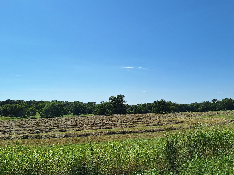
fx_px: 210
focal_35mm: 31
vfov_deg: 45.4
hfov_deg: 58.4
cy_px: 84
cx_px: 119
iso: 40
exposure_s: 1/4310
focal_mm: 5.54
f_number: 1.8
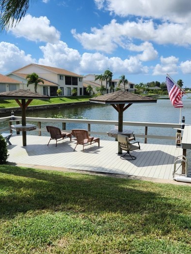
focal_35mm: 34
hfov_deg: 41.8
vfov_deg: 53.9
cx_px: 100
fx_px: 250
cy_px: 140
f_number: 1.8
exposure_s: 1/2790
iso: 20
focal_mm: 5.4
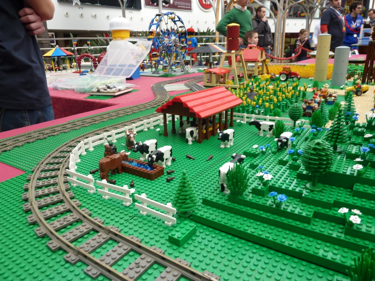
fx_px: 271
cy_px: 140
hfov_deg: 69.4
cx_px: 188
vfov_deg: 54.9
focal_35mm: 25
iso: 100
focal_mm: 4.1
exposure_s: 1/30
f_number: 3.3
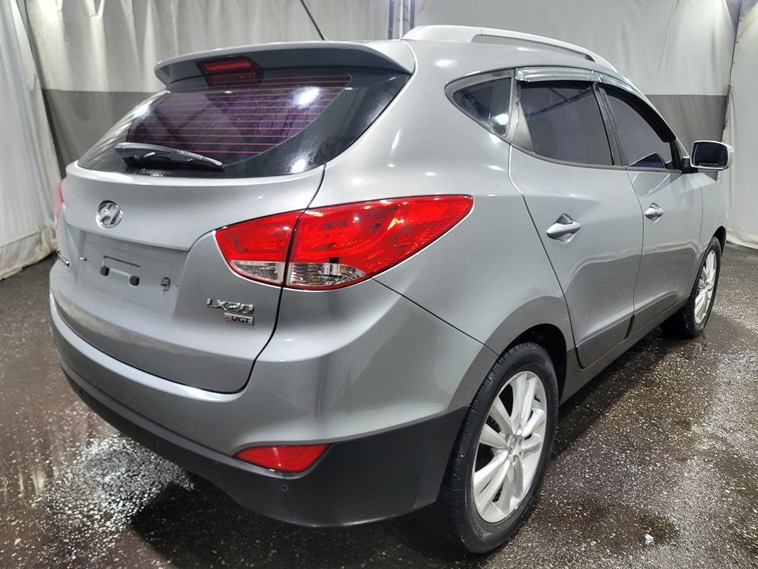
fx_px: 547
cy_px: 284
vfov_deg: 54.9
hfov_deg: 69.4
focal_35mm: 25
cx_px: 379
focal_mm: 7
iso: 80
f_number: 1.8
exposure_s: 1/120
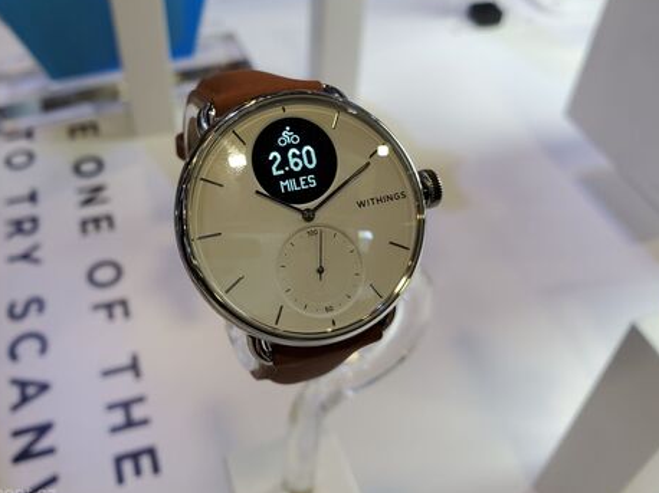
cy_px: 228
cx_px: 285
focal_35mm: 31
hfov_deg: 58.2
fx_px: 590
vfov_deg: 45.4
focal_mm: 4.3
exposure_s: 1/120
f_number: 2.4
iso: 200
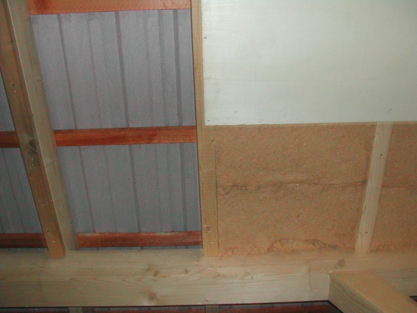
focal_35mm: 38
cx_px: 208
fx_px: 458
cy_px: 156
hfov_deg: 49.0
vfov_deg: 37.7
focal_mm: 8
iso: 400
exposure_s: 1/8
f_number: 2.8
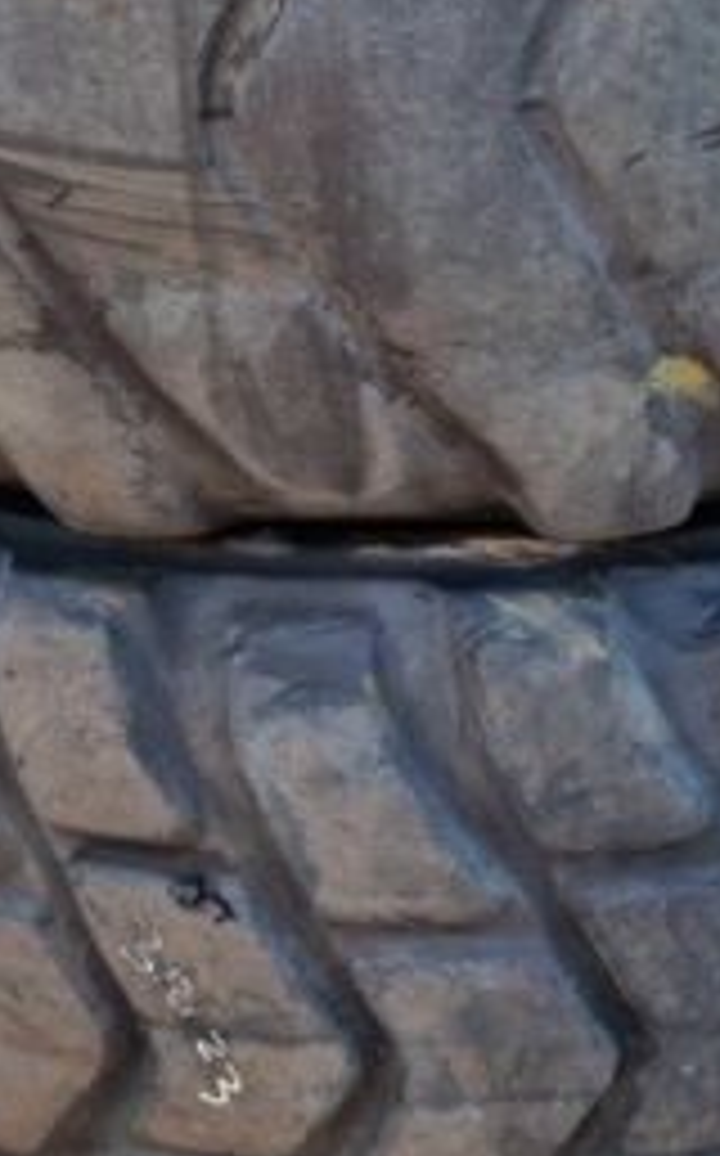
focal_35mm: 57
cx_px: 396
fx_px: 1795
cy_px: 459
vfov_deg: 35.6
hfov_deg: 22.7
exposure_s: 1/180
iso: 50
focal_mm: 5.4
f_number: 1.8
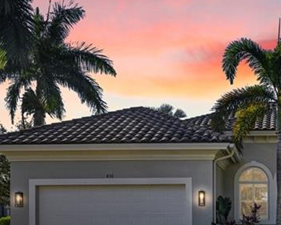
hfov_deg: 34.5
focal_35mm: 50
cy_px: 213
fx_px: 416
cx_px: 270
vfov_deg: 28.8
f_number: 9
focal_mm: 18
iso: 200
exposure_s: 1/1000
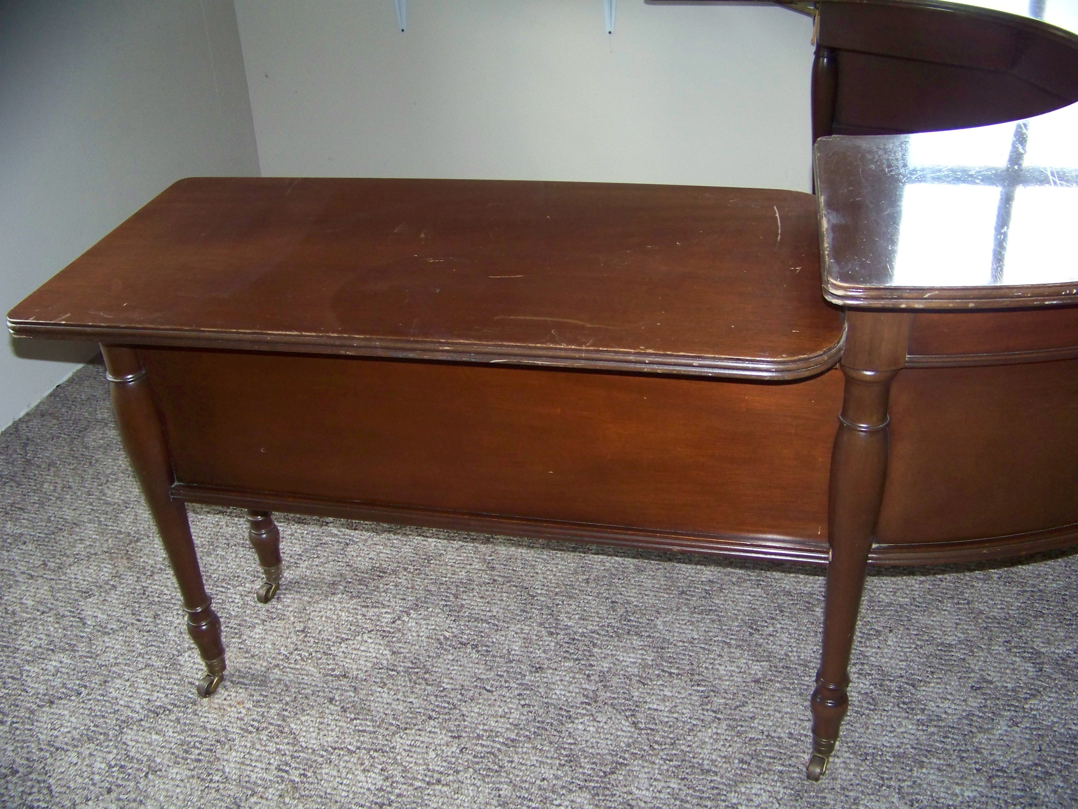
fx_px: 1121
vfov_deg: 39.7
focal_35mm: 36
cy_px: 404
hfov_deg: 51.4
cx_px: 539
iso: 200
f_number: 2.8
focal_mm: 5.85
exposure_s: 1/30
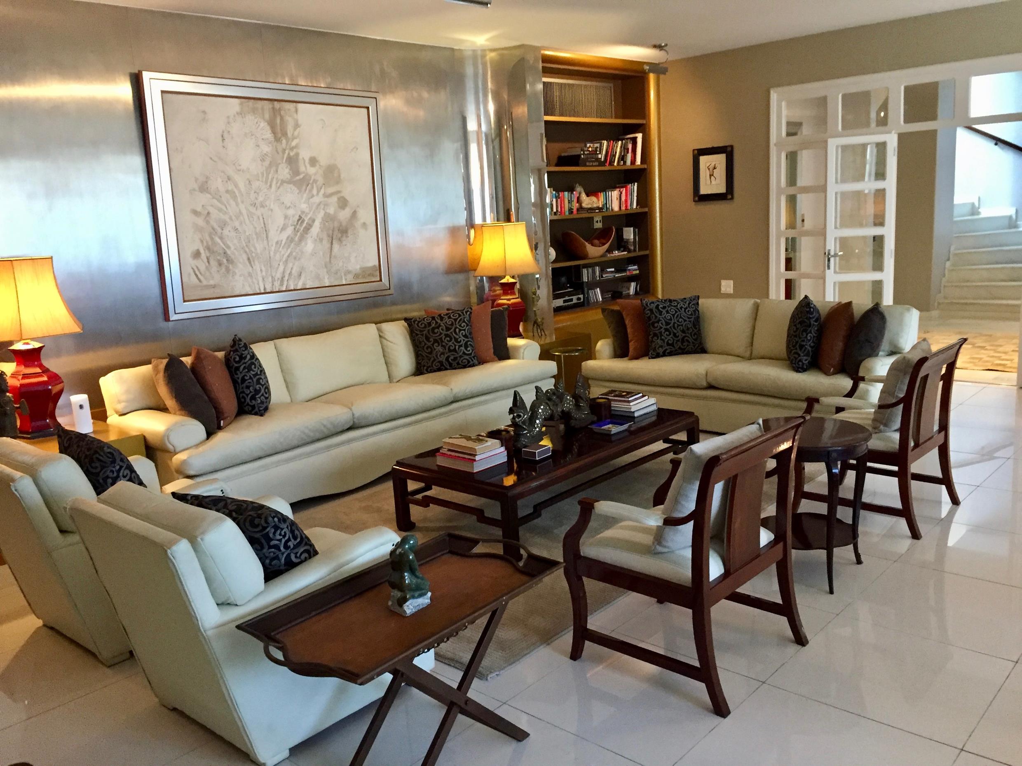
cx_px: 511
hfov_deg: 61.7
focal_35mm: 29
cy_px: 383
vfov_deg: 48.2
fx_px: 856
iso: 320
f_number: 2.2
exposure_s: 1/30
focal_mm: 4.15
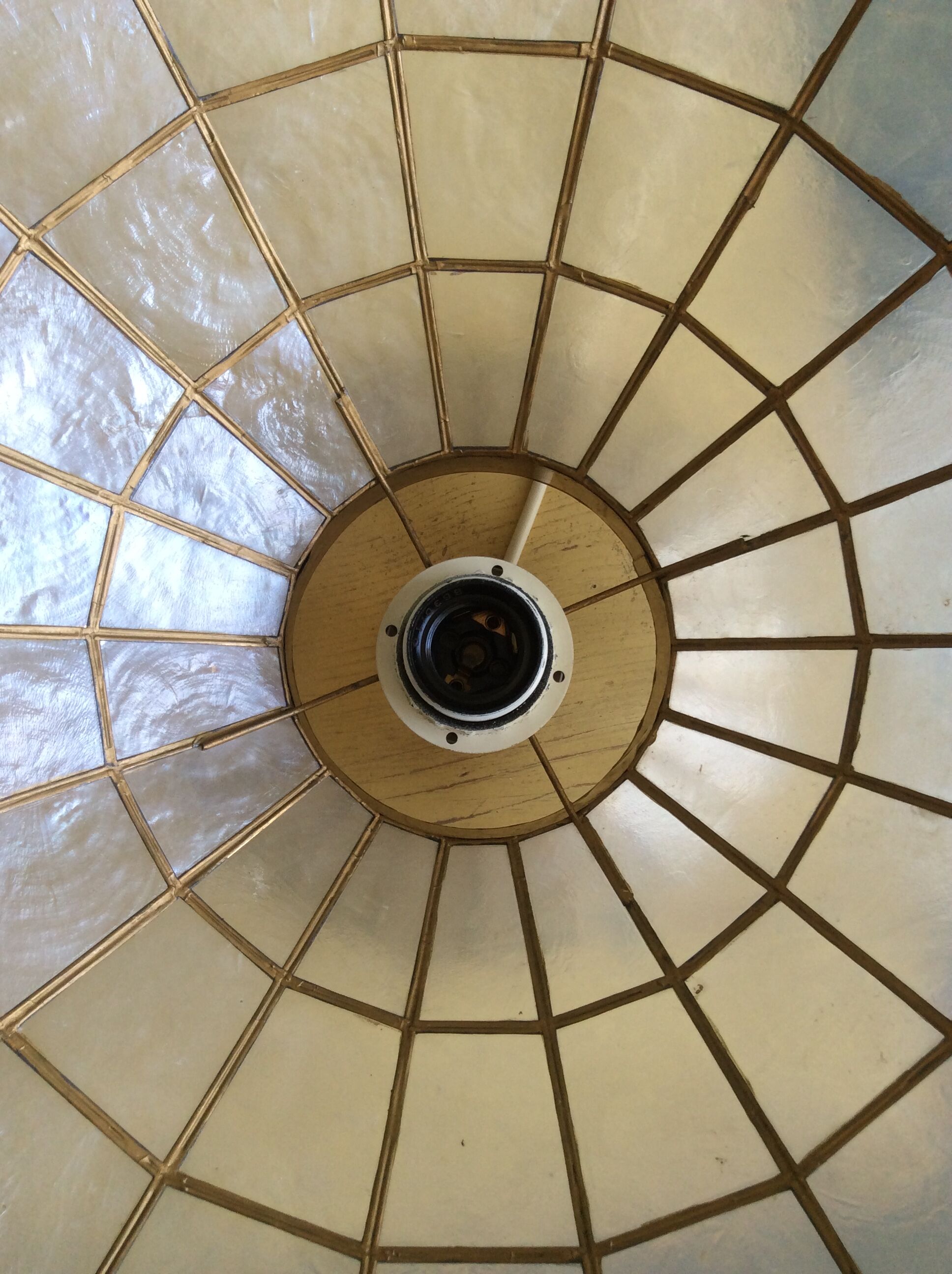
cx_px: 476
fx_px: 1177
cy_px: 637
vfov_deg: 56.9
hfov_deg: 44.1
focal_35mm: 32
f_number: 2.4
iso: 50
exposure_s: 1/50
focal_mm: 3.3
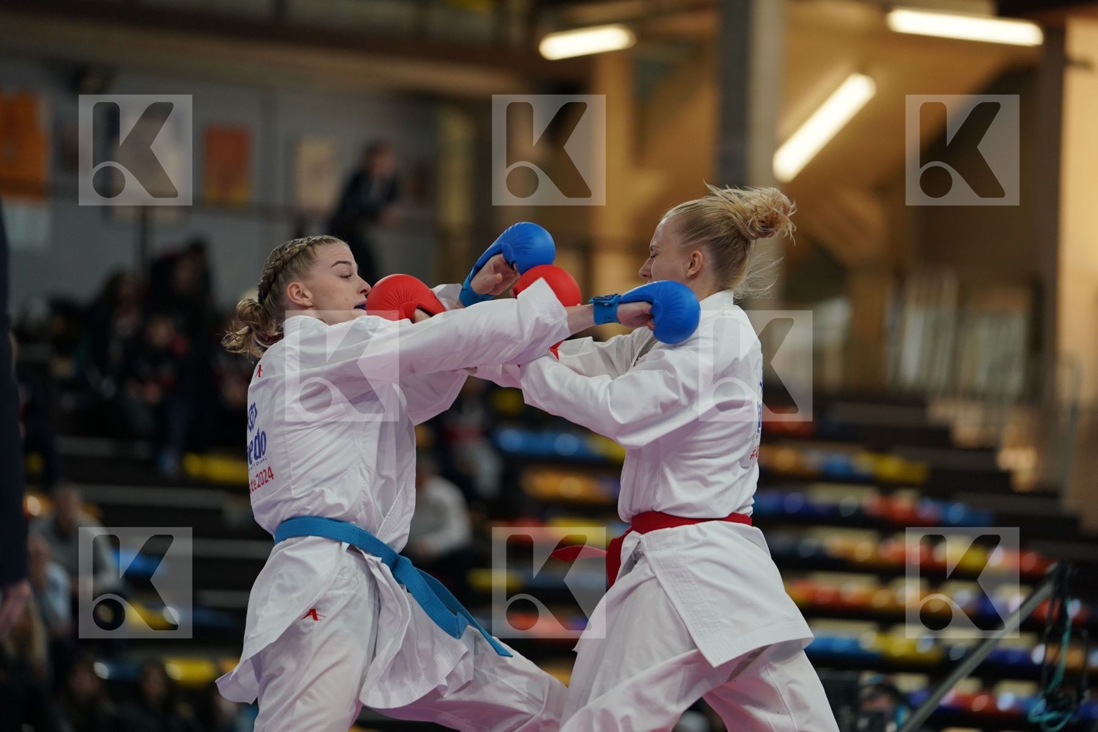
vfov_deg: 7.2
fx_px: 5856
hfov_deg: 10.7
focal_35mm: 192
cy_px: 366
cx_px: 549
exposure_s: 1/1000
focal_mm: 192
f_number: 2.8
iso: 1250
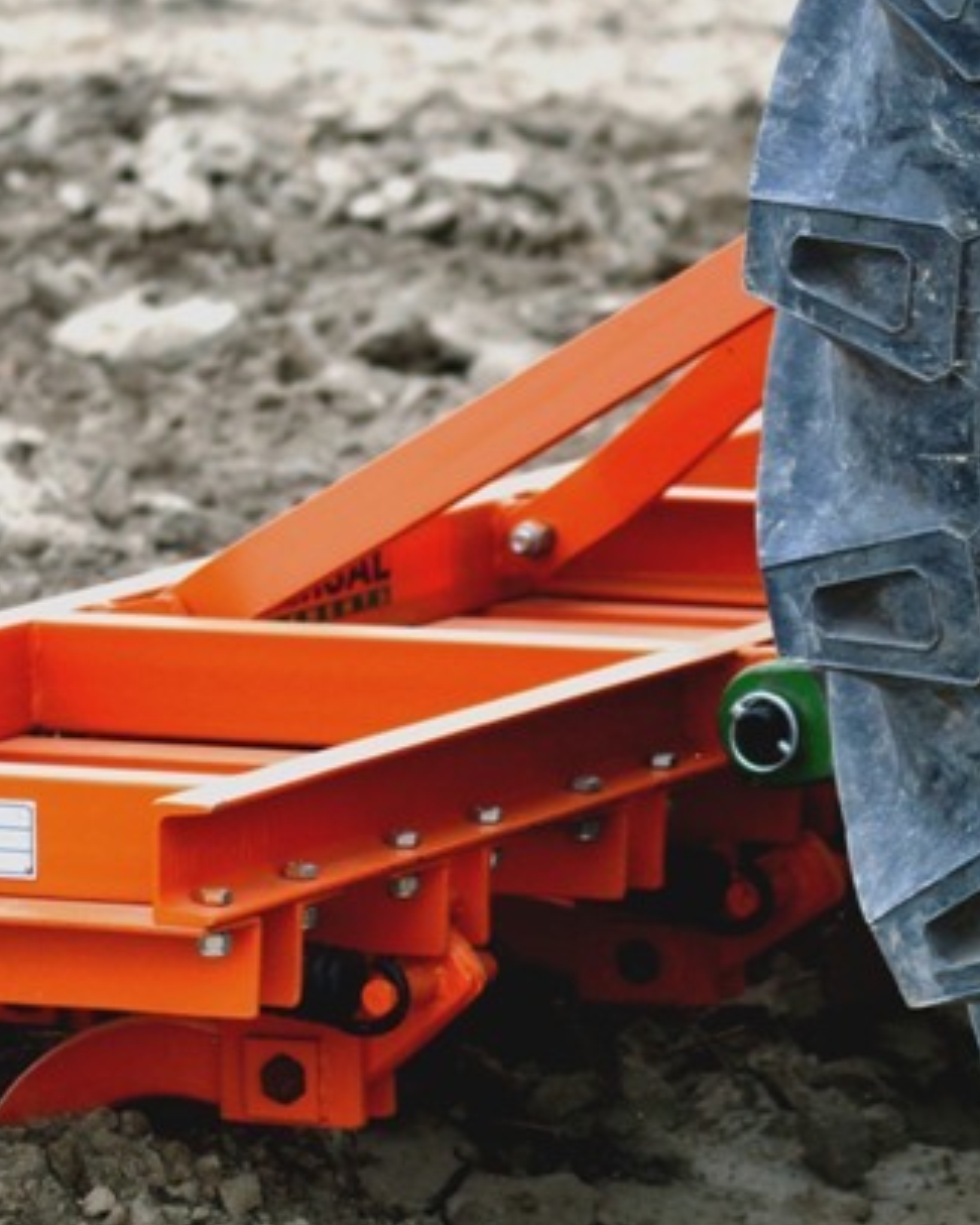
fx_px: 11855
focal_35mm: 327
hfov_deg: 4.7
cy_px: 727
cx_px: 405
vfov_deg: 5.9
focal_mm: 92
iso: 200
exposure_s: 1/1250
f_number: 4.5
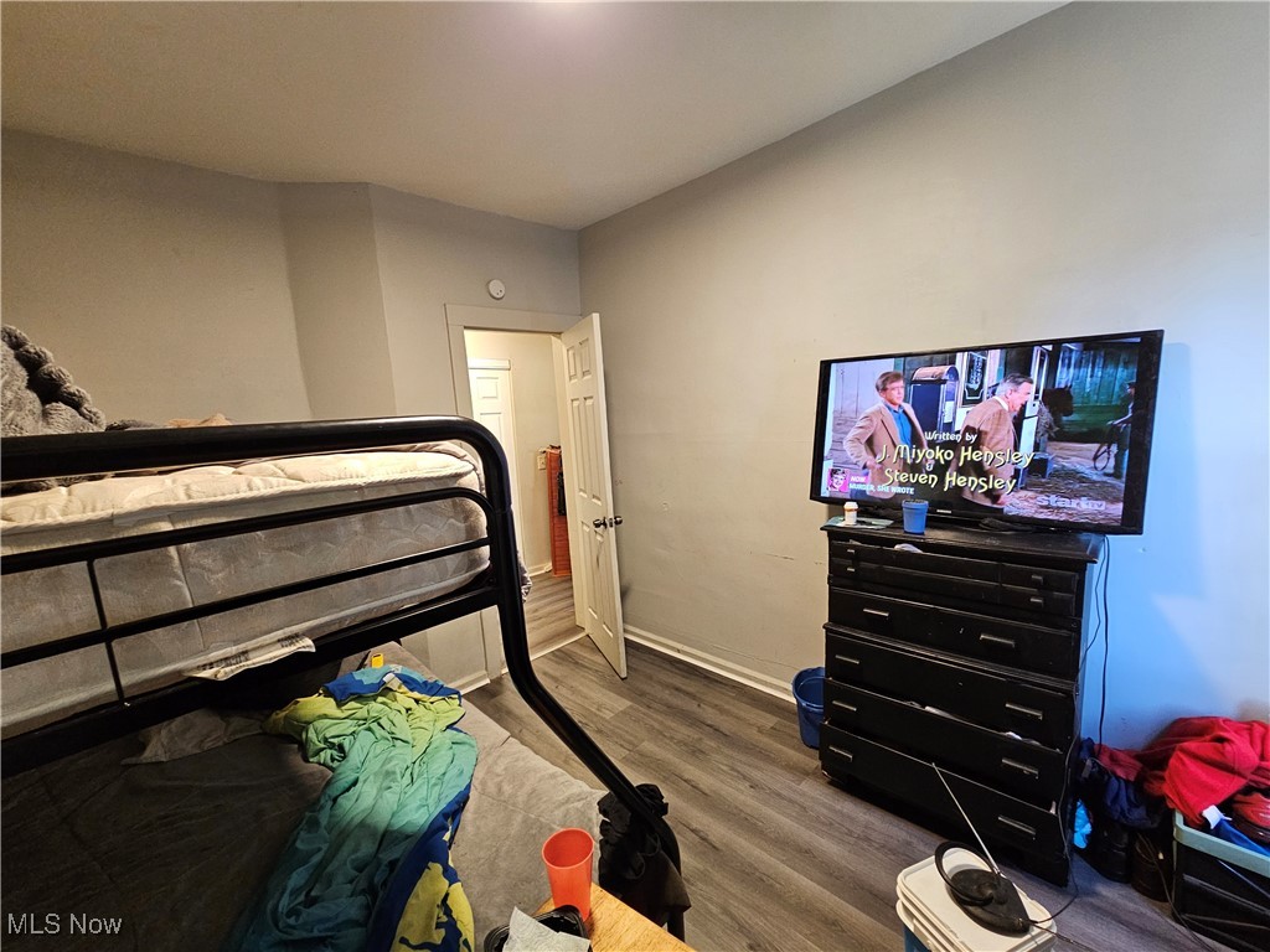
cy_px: 476
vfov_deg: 89.9
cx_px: 635
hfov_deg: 106.2
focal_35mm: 13
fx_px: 477
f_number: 2.2
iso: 400
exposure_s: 1/30
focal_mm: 2.2
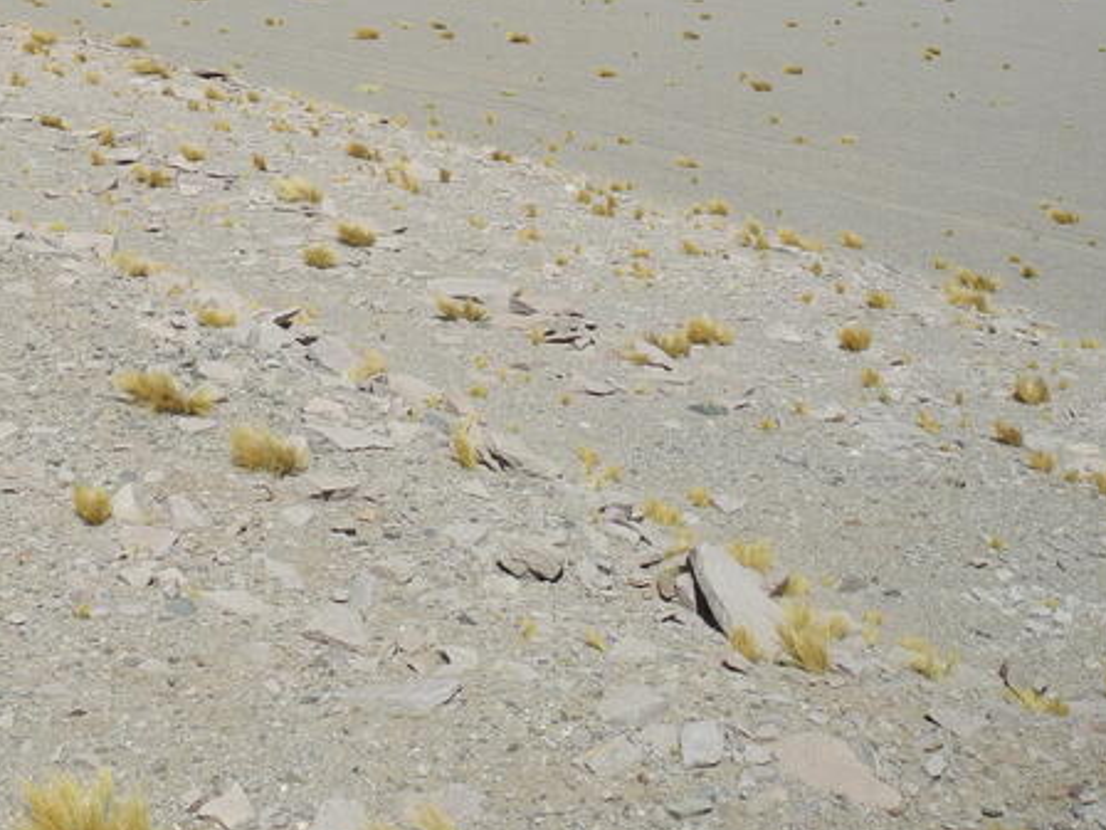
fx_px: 2045
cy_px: -86
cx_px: 230
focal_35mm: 64
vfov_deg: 21.7
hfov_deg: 29.6
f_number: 4.5
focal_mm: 6
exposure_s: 1/1000
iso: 100
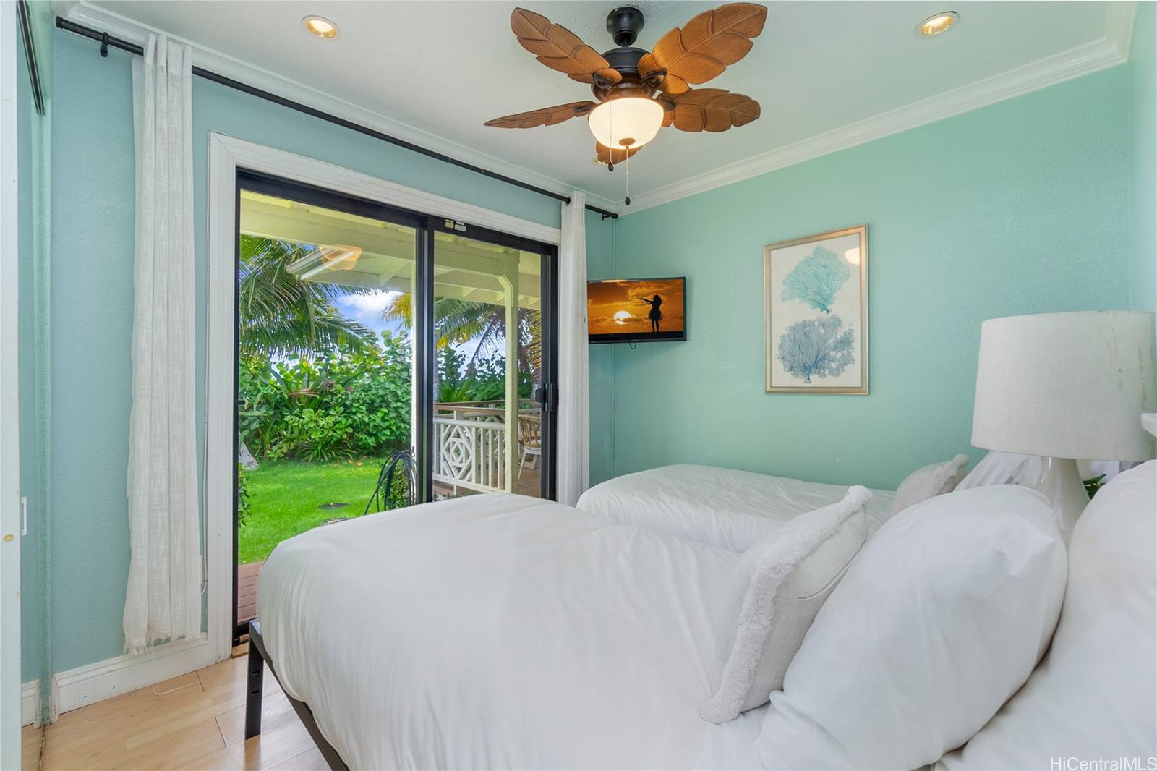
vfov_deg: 77.3
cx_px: 578
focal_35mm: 15
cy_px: 386
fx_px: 482
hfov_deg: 100.4
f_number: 8
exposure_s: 1/40
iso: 320
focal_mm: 10
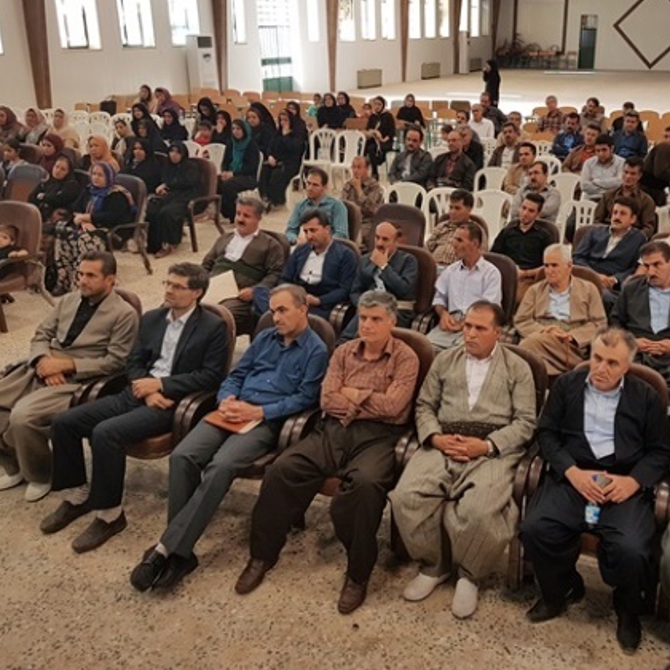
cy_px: 303
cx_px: 479
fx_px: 766
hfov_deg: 46.0
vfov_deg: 47.2
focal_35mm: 35
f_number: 1.7
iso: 50
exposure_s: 1/50
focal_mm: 4.2
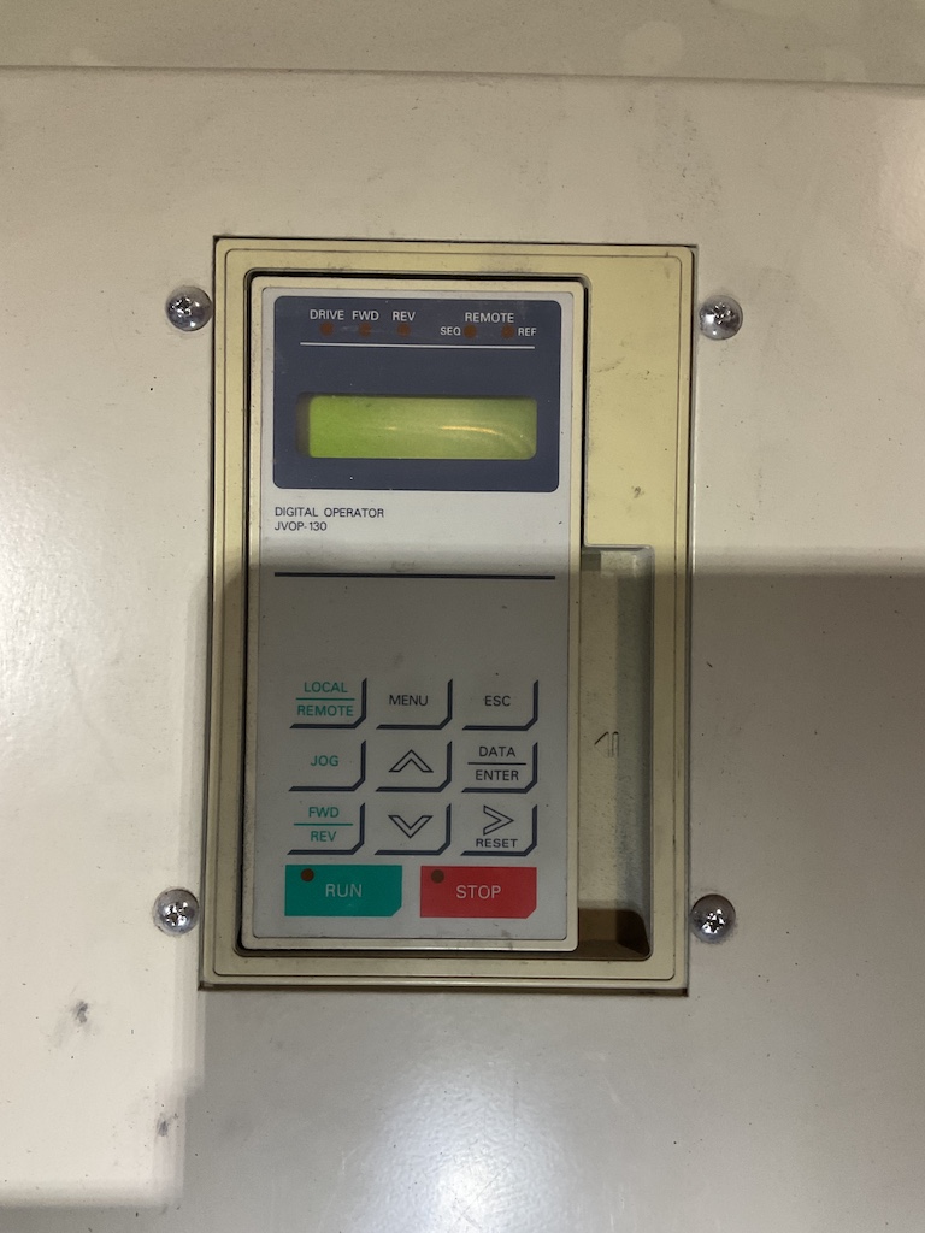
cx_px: 462
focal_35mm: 29
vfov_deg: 61.7
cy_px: 616
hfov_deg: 48.2
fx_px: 1033
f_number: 1.8
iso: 200
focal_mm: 3
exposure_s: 1/40
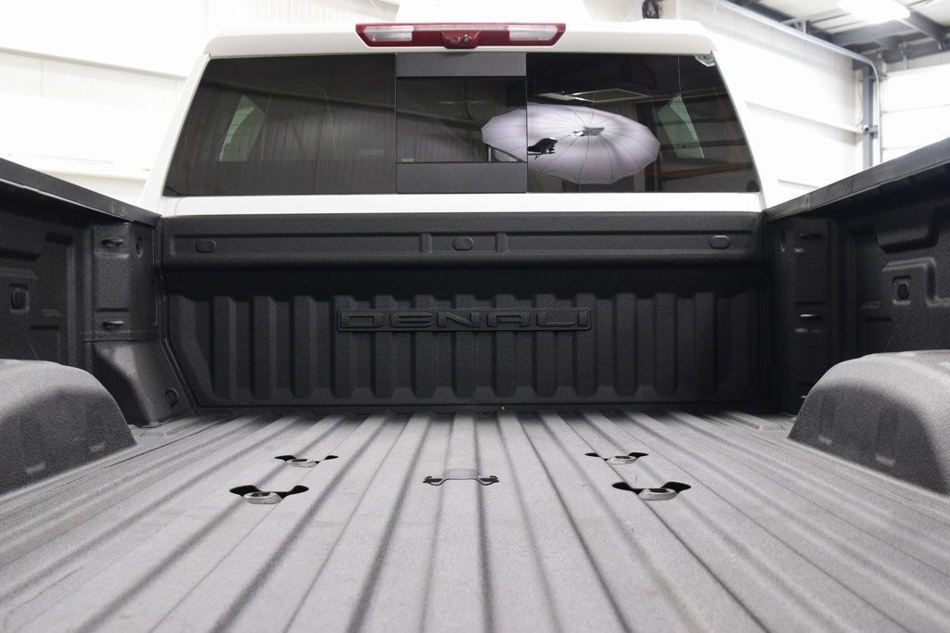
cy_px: 316
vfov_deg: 36.9
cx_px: 475
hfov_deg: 53.1
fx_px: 950
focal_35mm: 36
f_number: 6.3
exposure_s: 1/15
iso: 1250
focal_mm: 24
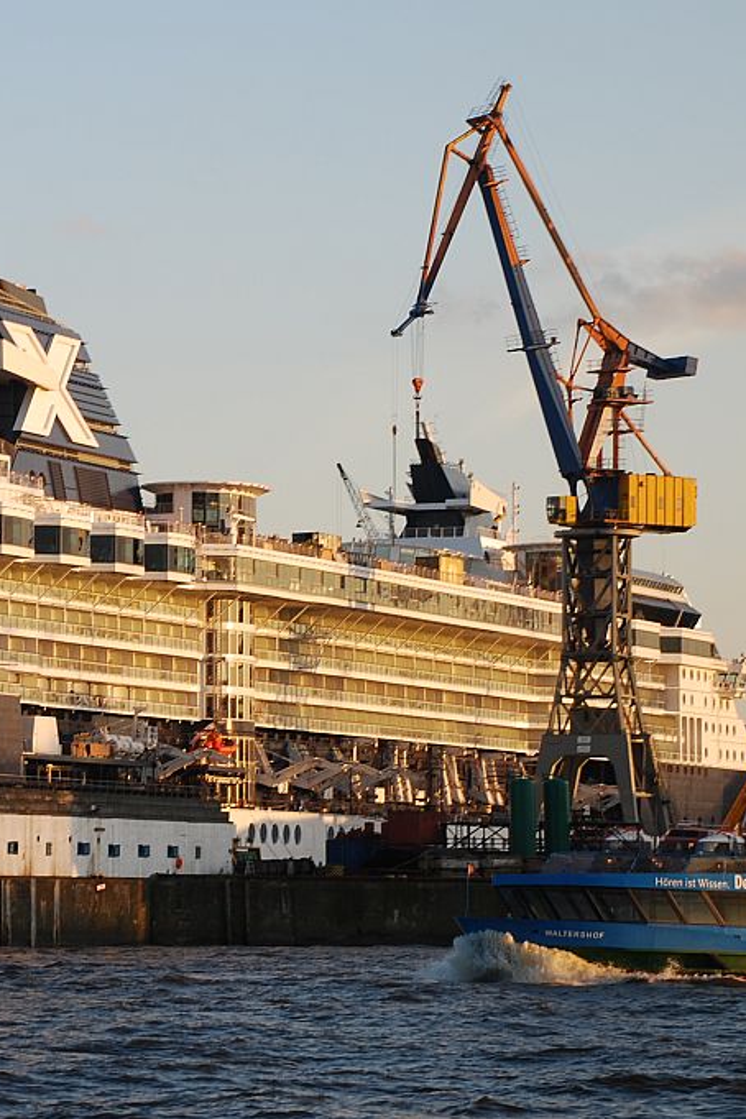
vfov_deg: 15.6
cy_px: 560
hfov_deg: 10.4
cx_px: -26
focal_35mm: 131
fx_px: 4072
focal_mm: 58
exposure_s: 1/125
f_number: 5.3
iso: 100
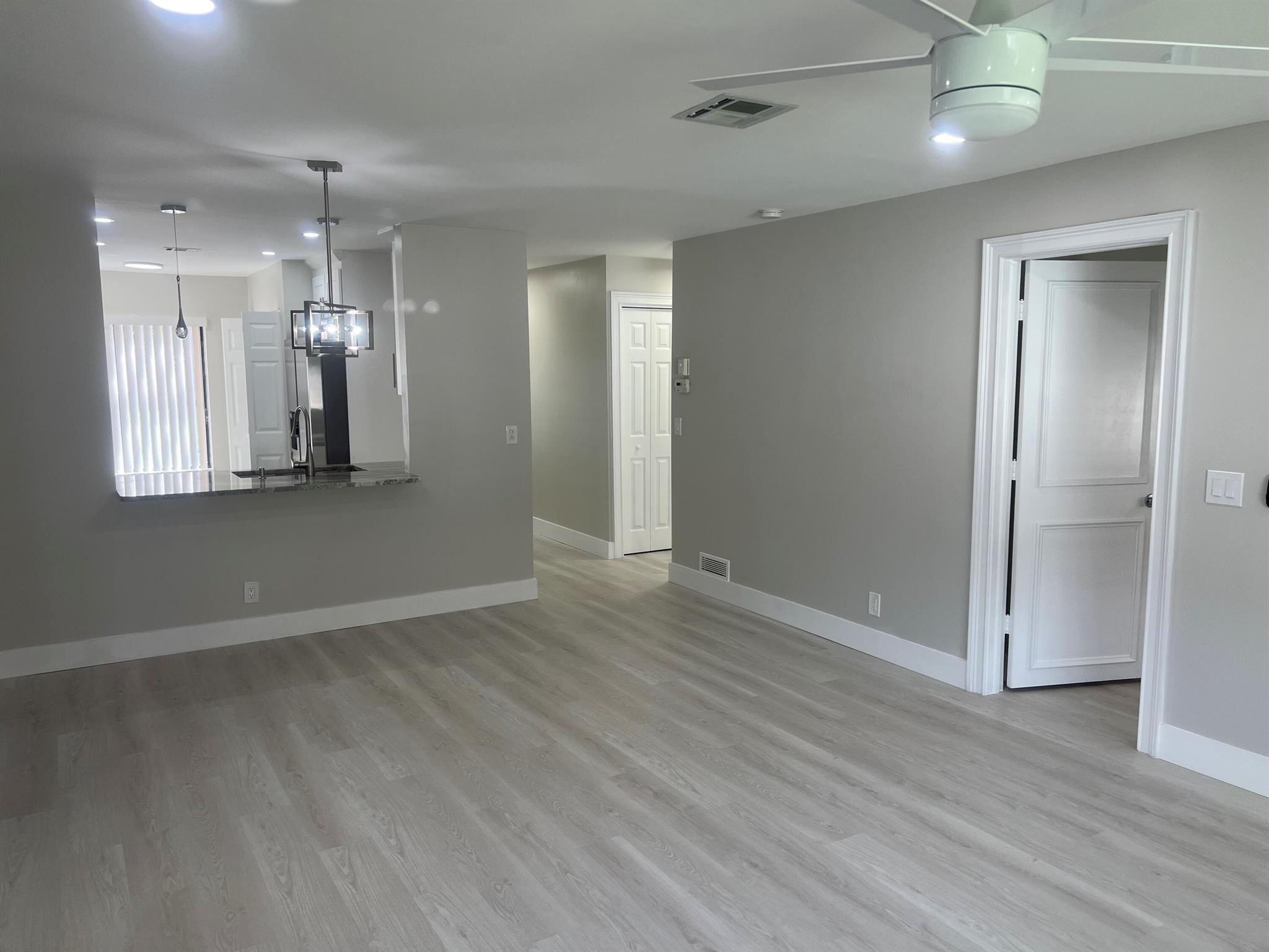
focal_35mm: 26
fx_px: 953
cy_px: 476
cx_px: 634
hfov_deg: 67.3
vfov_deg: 53.1
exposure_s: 1/163
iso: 50
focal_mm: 5.7
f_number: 1.5
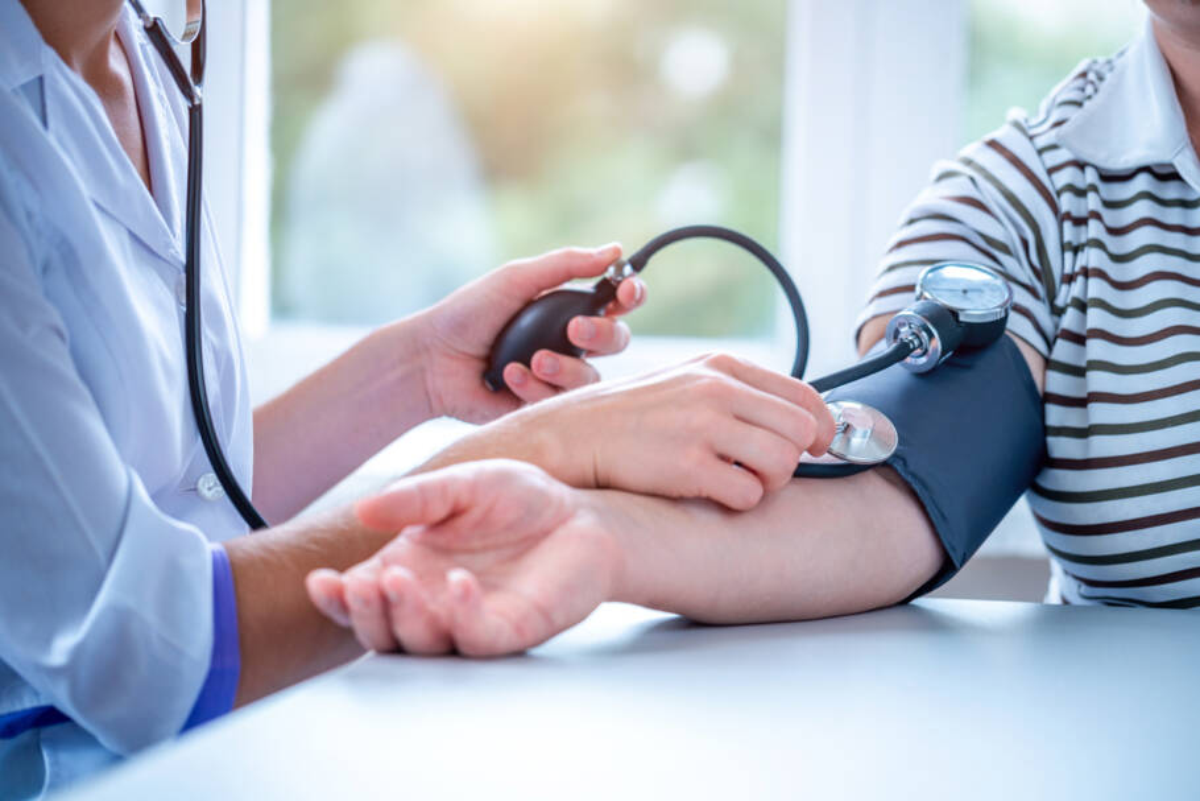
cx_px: 600
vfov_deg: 13.7
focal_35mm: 100
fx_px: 3334
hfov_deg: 20.4
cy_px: 400
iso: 400
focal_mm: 100
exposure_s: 1/250
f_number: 2.8
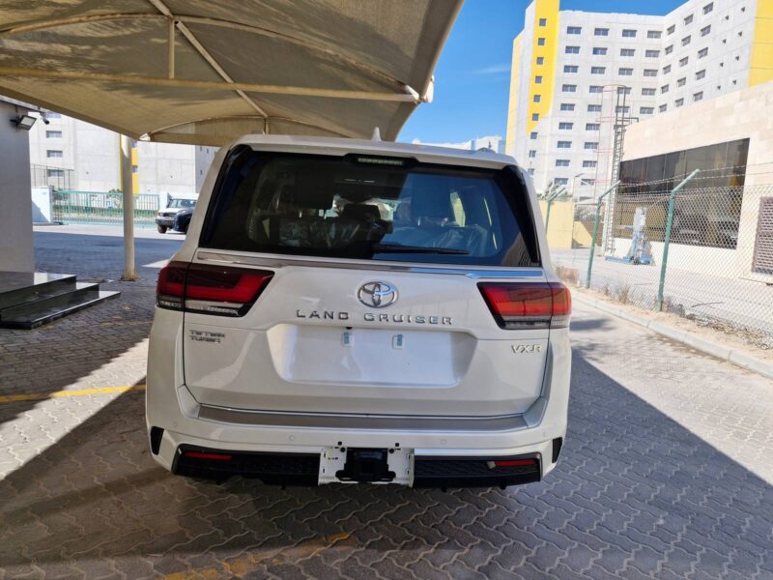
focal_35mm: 23
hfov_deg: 73.9
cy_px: 290
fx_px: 514
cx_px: 386
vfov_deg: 58.9
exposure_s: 1/1412
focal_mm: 5.54
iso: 50
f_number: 1.8
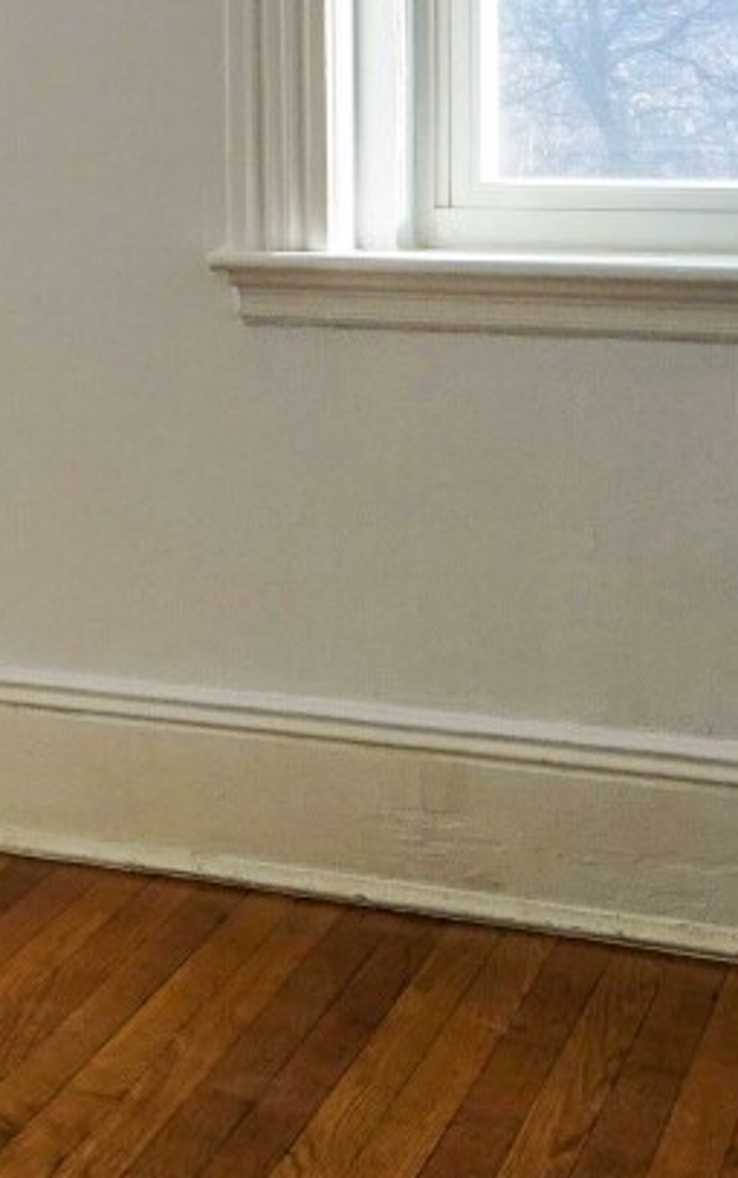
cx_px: -1082
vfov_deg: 24.4
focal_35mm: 82
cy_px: 98
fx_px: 2634
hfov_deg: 12.3
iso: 1000
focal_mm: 16
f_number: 6.3
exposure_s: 1/250
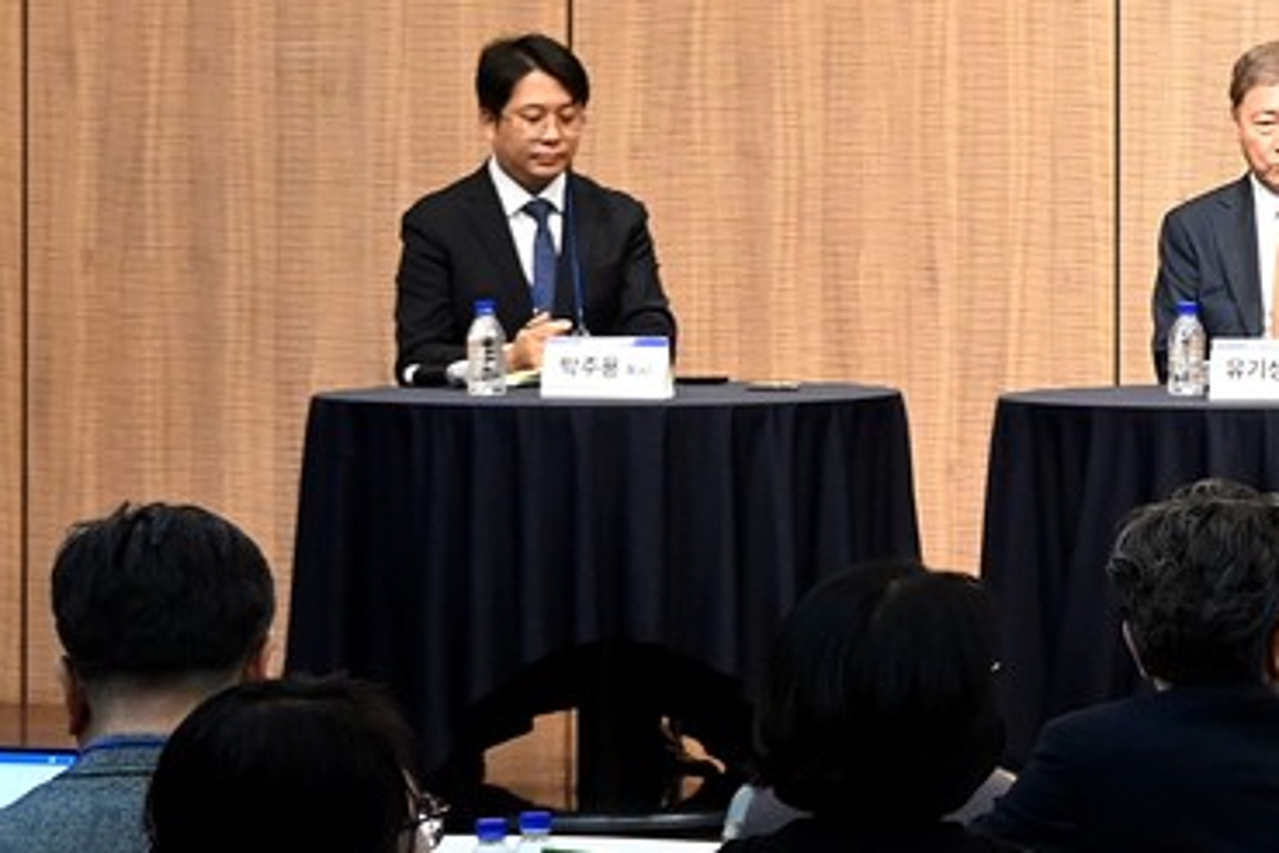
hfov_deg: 12.2
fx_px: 5821
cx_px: 1574
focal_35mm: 164
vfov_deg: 8.4
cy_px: 140
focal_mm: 31.5
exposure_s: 1/125
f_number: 5
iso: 2000
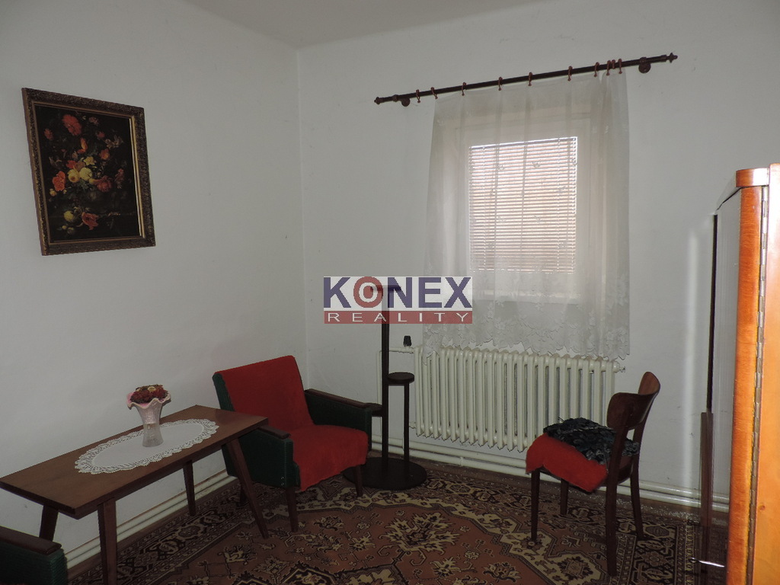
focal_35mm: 24
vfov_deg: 56.8
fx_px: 541
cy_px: 292
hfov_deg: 71.6
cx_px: 390
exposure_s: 1/30
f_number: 3
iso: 200
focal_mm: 4.3
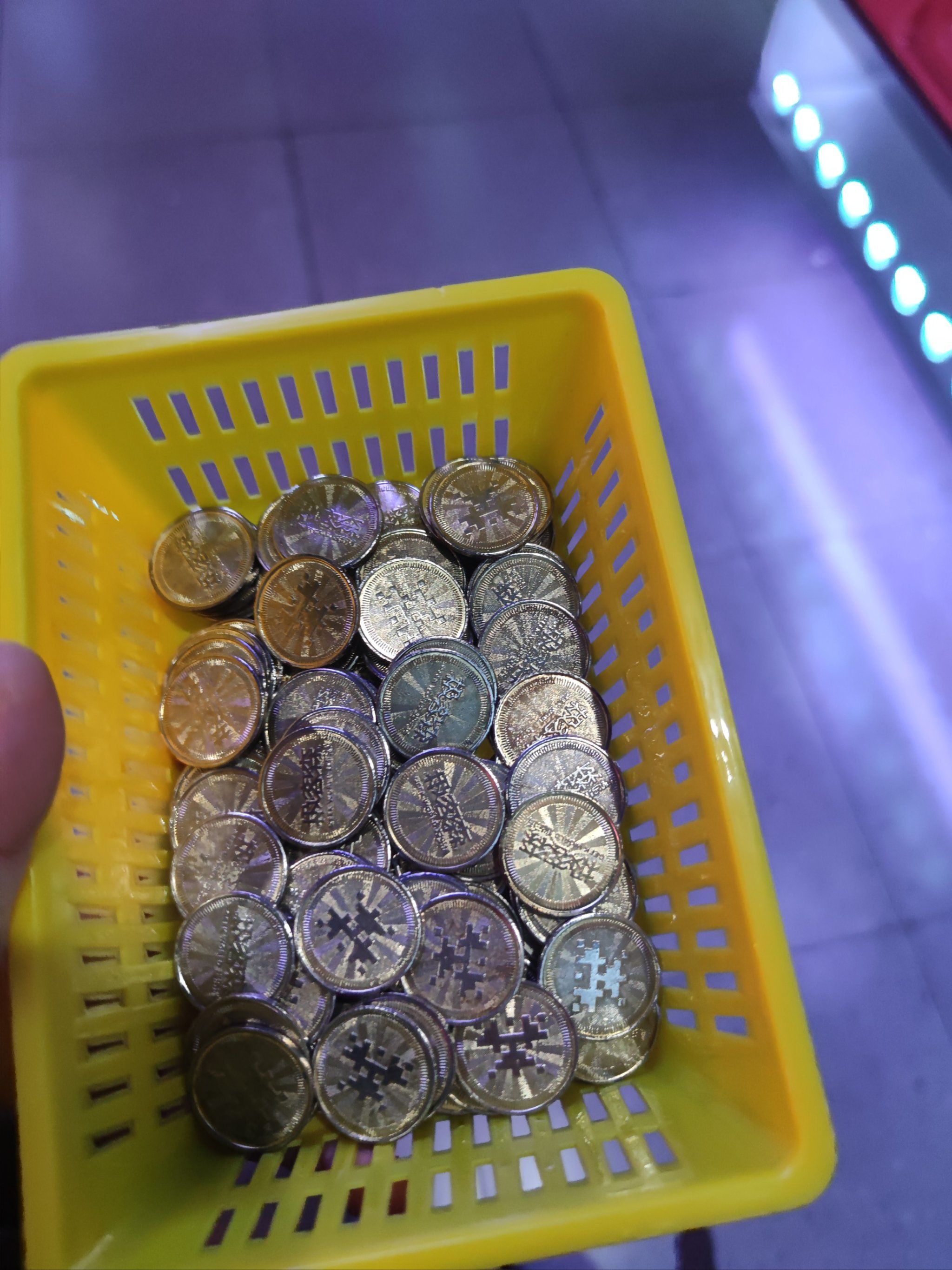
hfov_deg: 56.8
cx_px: 476
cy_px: 635
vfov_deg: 71.6
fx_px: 880
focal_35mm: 24
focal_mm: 6.72
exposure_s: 1/100
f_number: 1.69
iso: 342
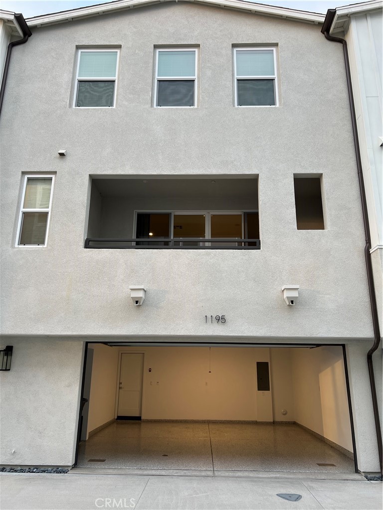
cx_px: 192
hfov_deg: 53.1
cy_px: 255
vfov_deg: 67.3
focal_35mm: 26
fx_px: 384
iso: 40
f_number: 1.5
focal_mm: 5.7
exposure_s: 1/121
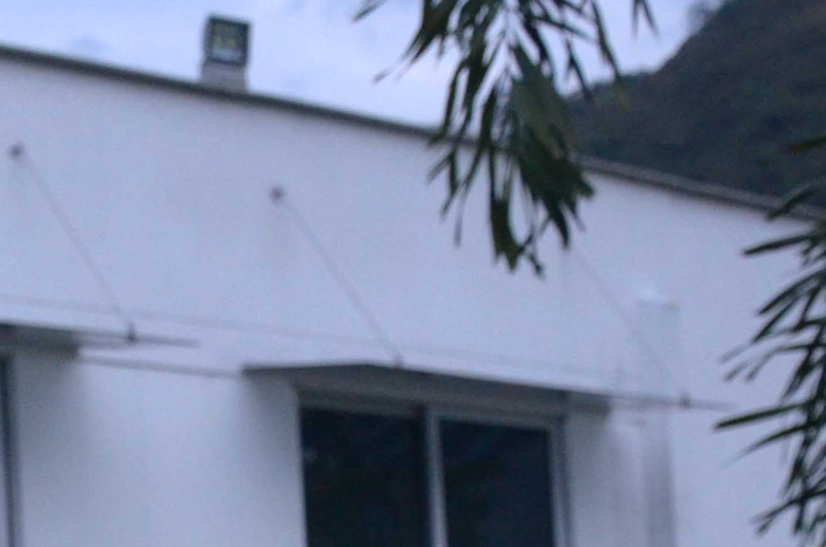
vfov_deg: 6.0
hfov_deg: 9.1
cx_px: -159
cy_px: 828
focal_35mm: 224
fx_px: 5128
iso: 1600
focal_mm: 40
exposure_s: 1/50
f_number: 4.5
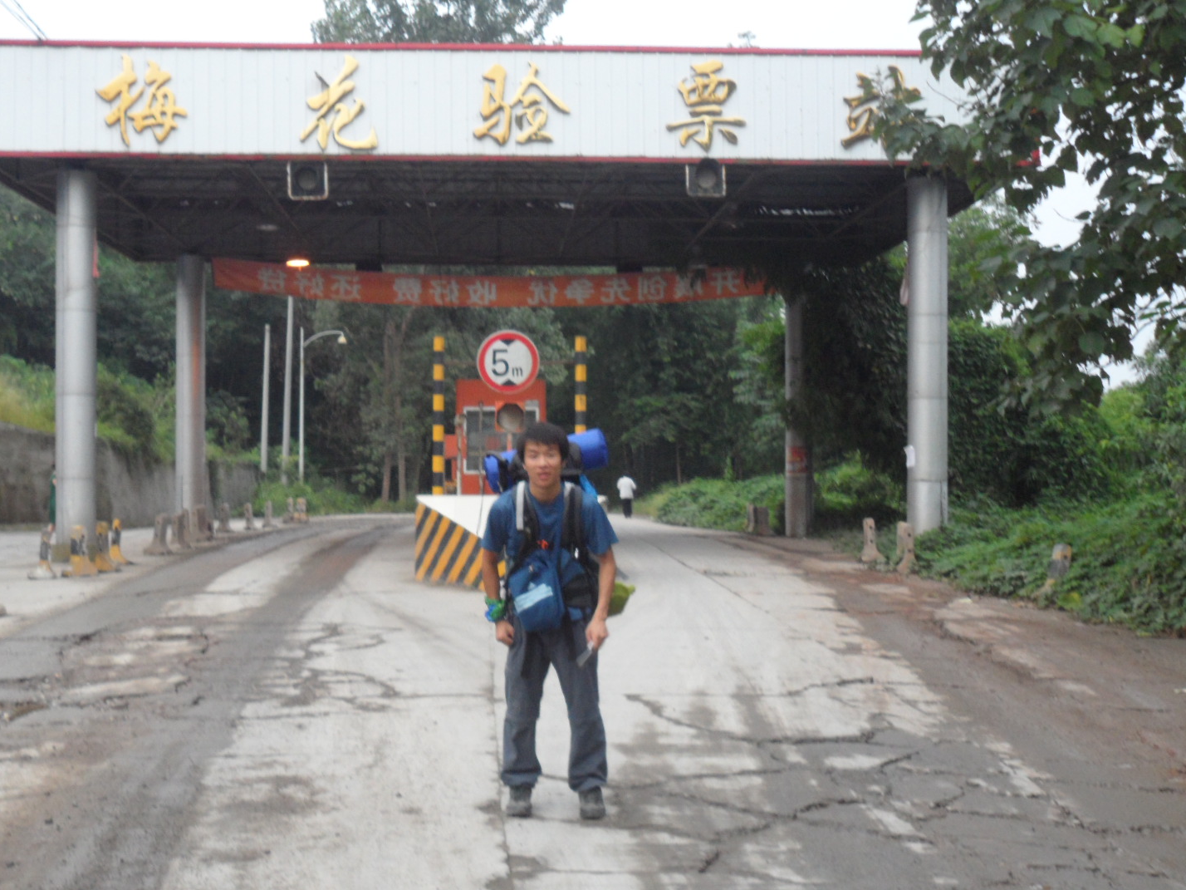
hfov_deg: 38.1
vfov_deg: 29.1
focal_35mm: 50
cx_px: 528
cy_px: 499
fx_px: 1713
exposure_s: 1/30
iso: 160
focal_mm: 6.6
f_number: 3.8
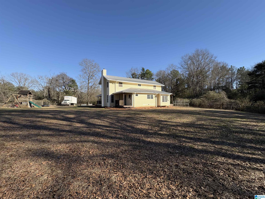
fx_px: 107
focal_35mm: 14
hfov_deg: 102.1
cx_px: 132
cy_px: 100
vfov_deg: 85.7
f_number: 2.2
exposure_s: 1/1600
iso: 64
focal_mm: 2.22
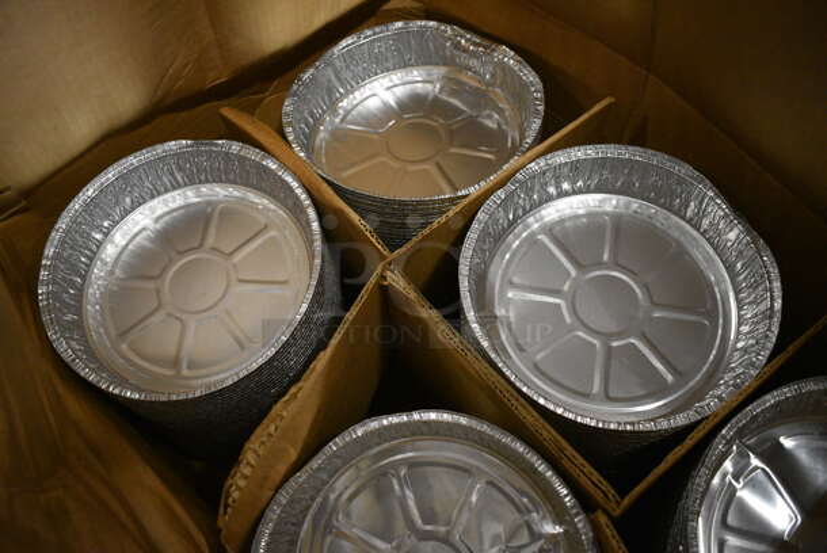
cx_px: 414
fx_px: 724
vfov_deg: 41.8
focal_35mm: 32
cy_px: 276
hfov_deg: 59.4
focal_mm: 21
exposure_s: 1/125
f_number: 3.8
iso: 3600
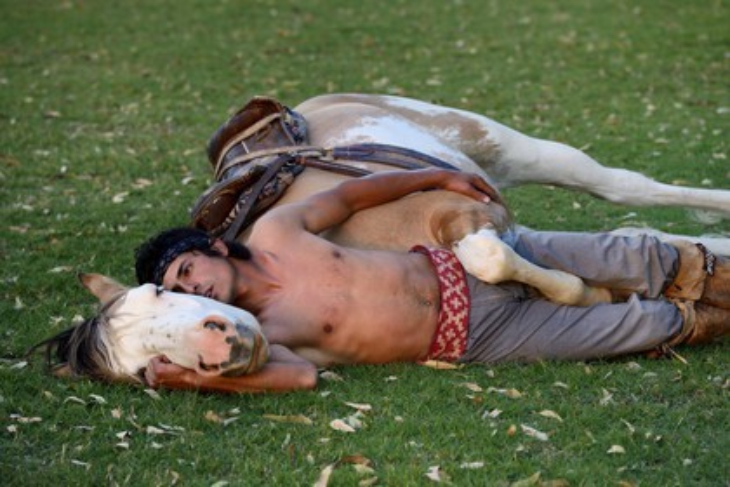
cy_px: 244
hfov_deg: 10.3
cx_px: 365
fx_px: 4055
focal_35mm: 200
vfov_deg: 6.9
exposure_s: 1/125
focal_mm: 200
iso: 800
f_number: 7.1
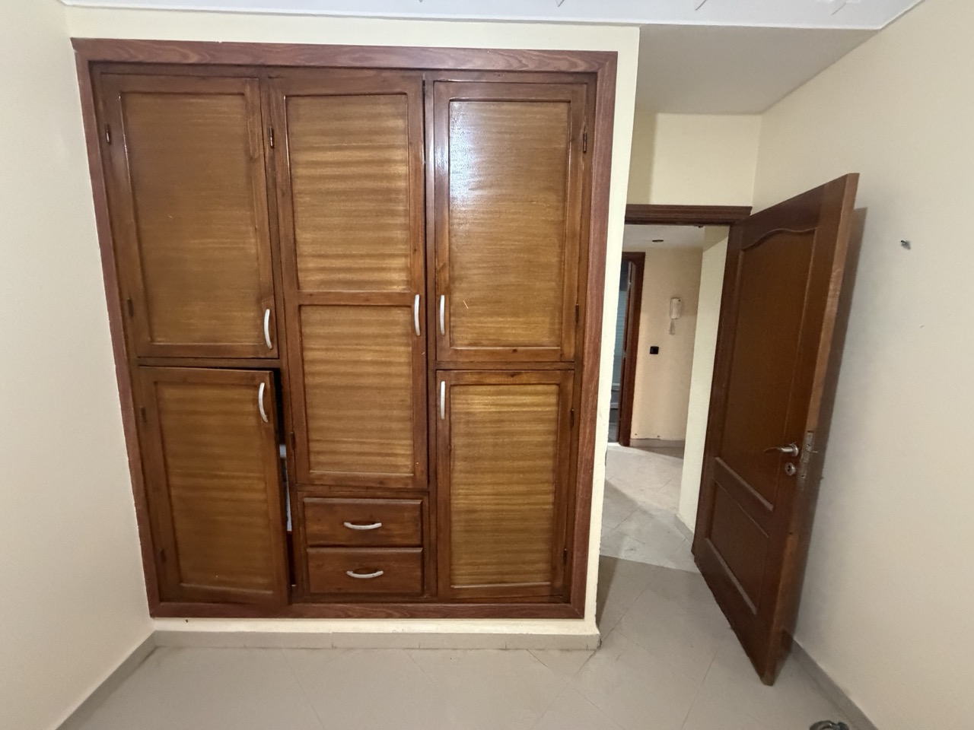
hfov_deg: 102.1
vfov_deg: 85.7
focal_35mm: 14
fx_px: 394
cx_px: 487
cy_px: 365
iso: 1000
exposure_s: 1/60
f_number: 2.2
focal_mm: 2.22
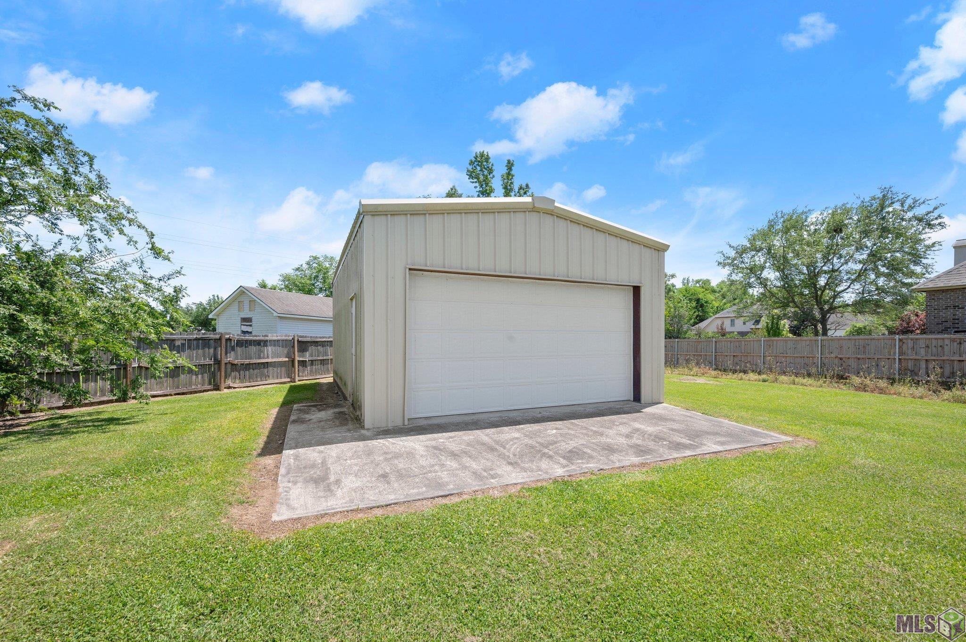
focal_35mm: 14
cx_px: 483
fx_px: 375
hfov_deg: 104.3
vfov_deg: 81.1
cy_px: 321
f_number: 10
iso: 320
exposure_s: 1/800
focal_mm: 14
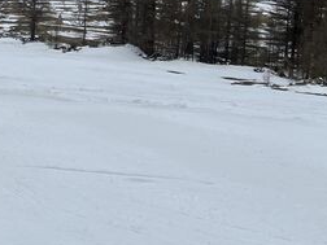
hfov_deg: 19.2
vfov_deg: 15.1
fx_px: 879
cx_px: -119
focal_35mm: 93
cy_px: -80
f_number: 1.5
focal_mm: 5.7
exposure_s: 1/12658
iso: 50
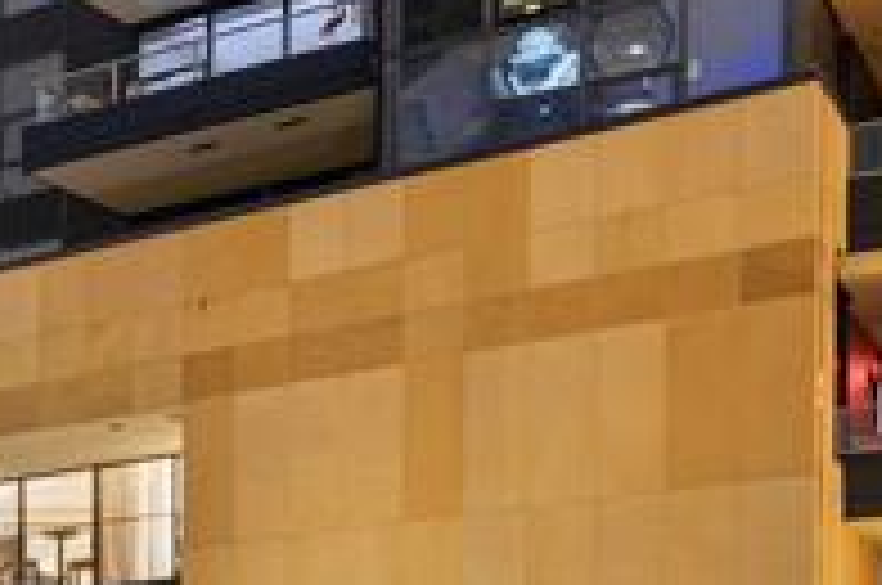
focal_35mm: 72
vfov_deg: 16.9
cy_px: 911
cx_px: -400
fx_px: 1761
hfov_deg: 23.3
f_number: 6.3
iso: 400
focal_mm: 22
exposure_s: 20
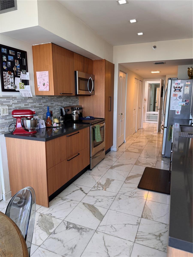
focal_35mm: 24
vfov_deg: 71.6
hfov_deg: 56.8
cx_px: 96
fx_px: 178
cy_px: 128
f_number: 1.78
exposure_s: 1/120
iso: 125
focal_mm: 6.86
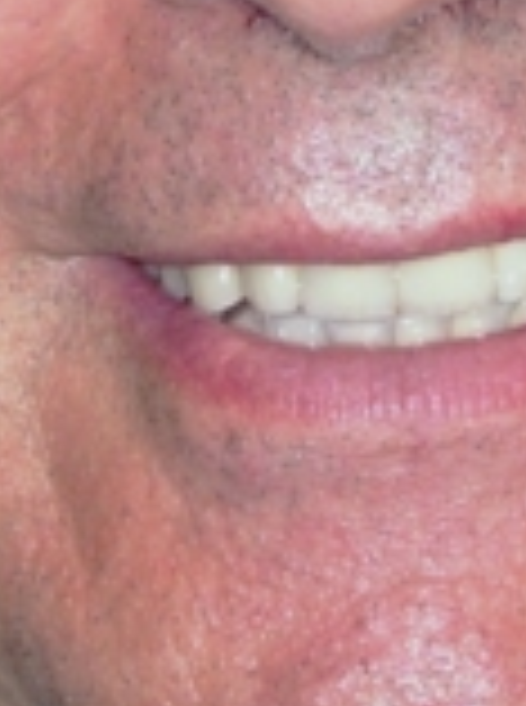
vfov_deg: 4.7
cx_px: 355
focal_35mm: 419
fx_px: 8524
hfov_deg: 3.5
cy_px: -135
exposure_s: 1/64
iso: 79
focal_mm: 17
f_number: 4
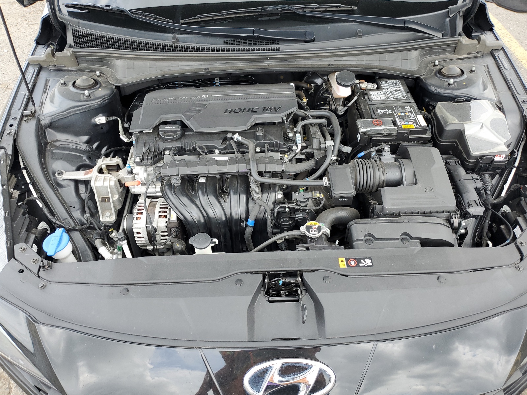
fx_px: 396
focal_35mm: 26
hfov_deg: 67.3
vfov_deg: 53.1
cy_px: 198
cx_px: 264
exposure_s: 1/312
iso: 50
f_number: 1.5
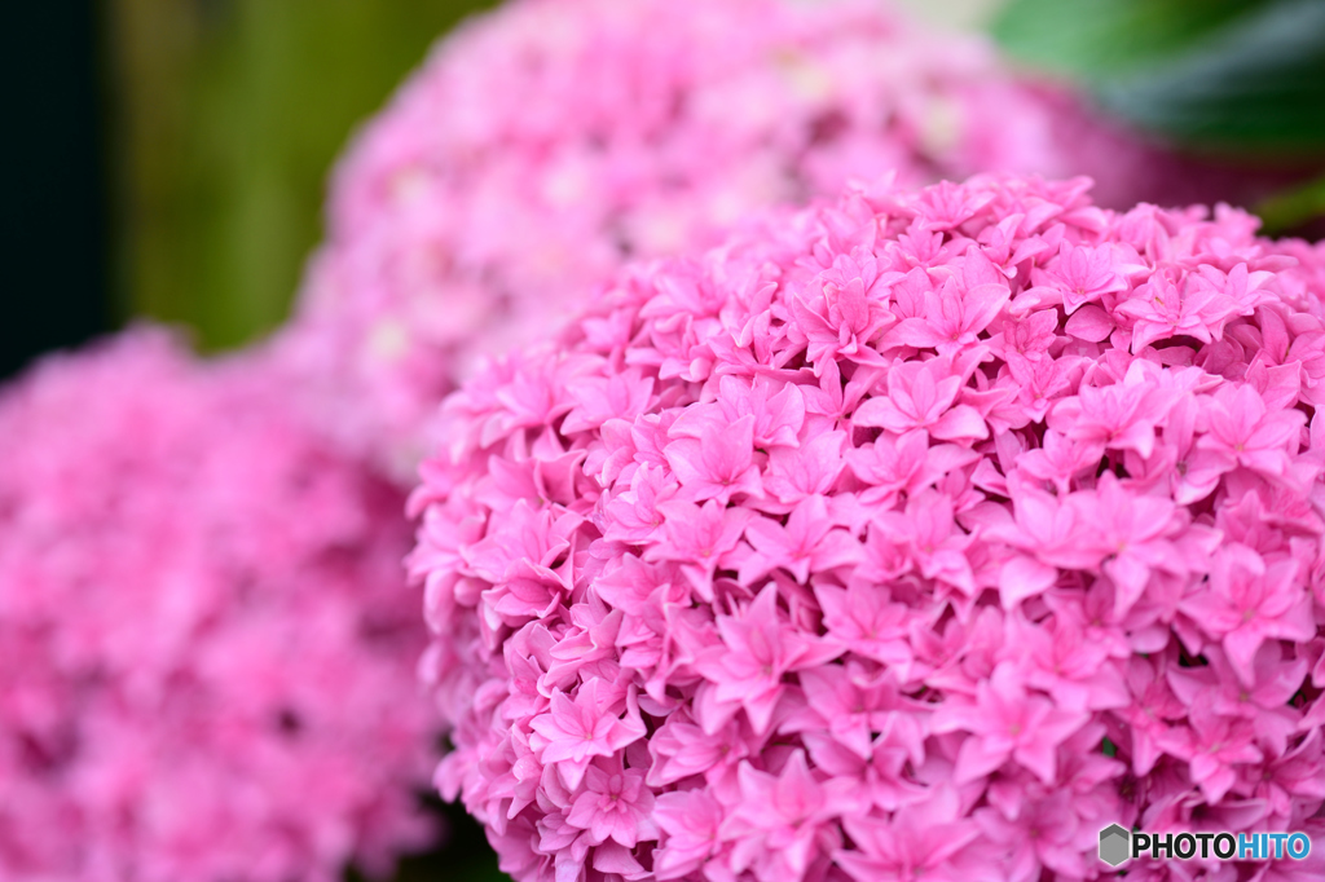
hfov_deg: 22.6
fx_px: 3311
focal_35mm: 90
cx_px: 662
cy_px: 441
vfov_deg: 15.2
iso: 100
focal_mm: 60
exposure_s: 1/320
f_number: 4.5
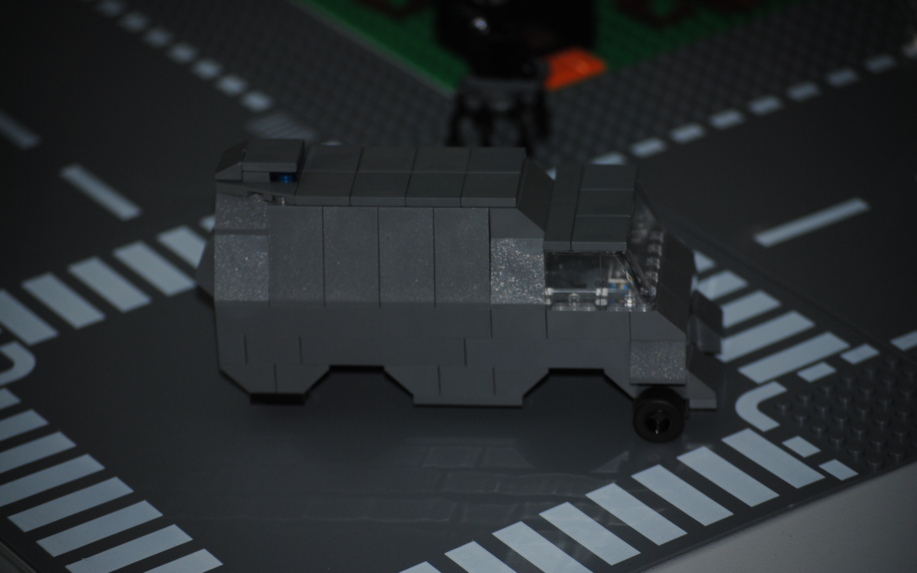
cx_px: 458
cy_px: 274
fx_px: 3262
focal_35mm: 131
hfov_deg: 16.0
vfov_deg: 10.0
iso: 200
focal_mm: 85
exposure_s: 1/60
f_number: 4.2
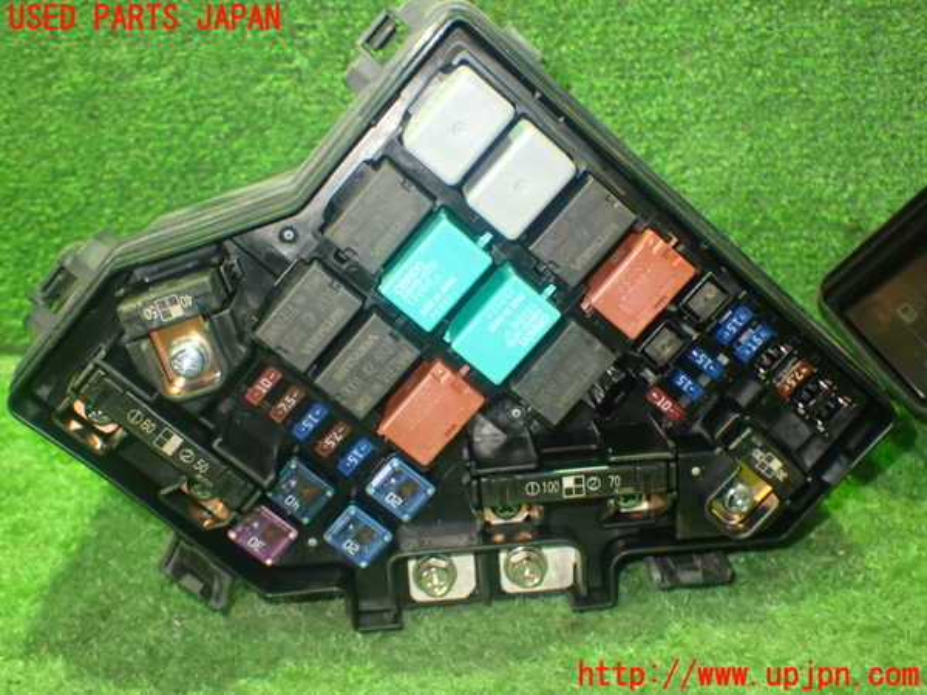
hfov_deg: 42.9
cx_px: 464
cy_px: 348
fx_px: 1178
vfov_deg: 32.9
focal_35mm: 44
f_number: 2.9
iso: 800
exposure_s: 1/15
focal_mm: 7.84
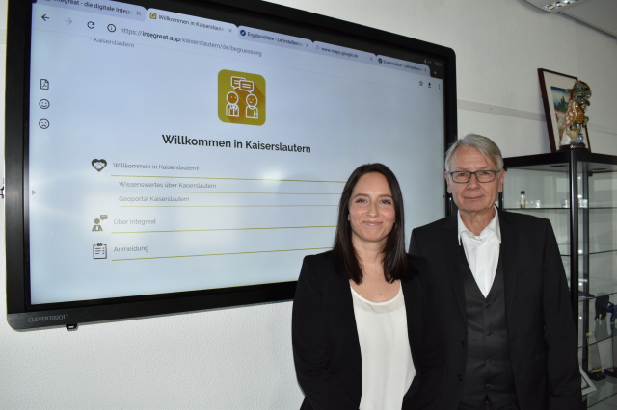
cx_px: 308
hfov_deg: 67.4
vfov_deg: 47.9
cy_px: 205
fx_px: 462
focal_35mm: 27
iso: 280
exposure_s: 1/125
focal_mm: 18
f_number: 5.6
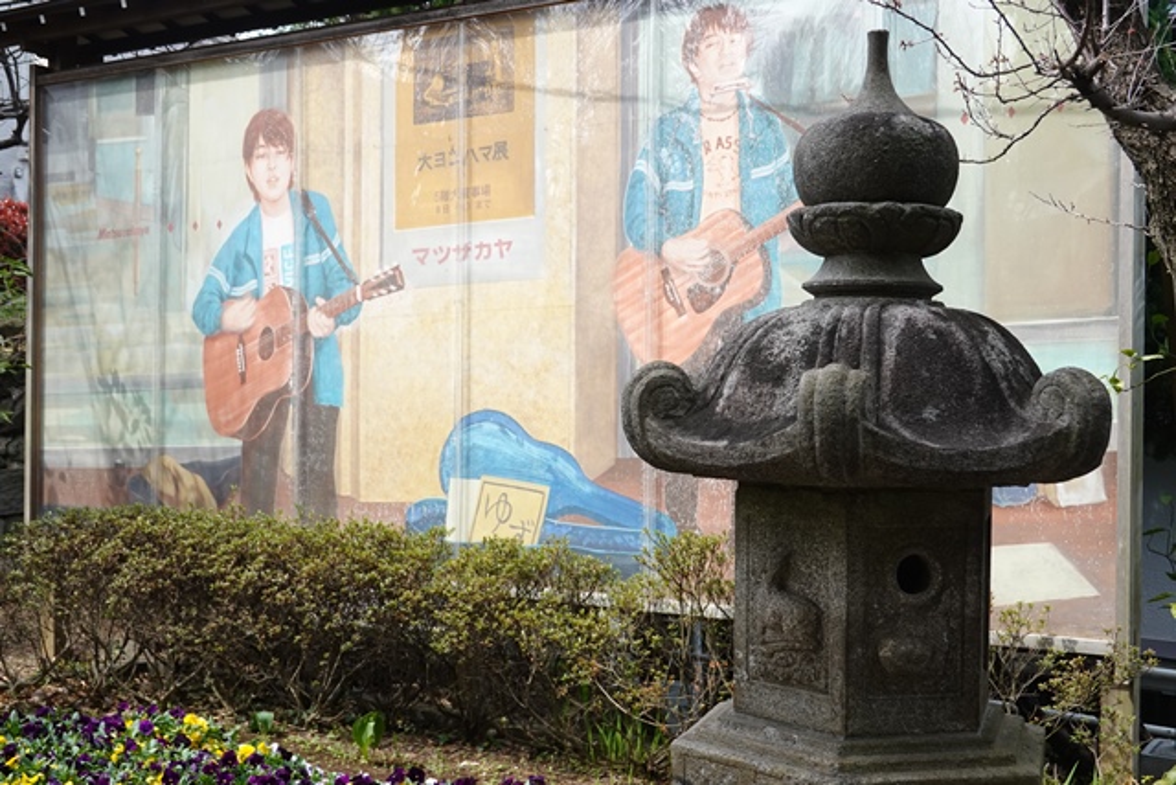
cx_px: 588
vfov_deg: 29.3
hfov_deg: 42.7
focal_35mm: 46
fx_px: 1503
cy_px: 392
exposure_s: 1/200
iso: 400
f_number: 4.5
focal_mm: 16.86
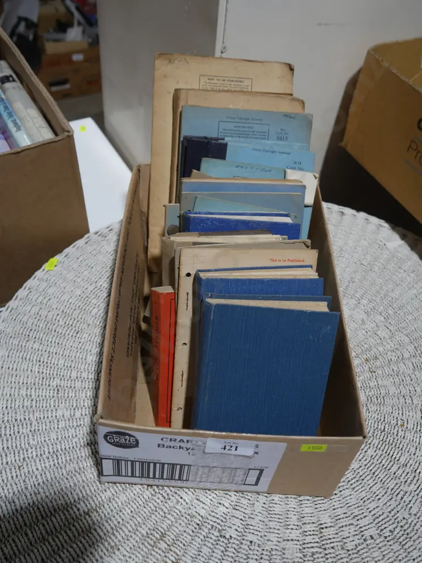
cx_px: 211
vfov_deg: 51.3
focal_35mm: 36
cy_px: 282
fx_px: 585
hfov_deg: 39.7
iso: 200
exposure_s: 1/80
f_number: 4
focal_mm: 18
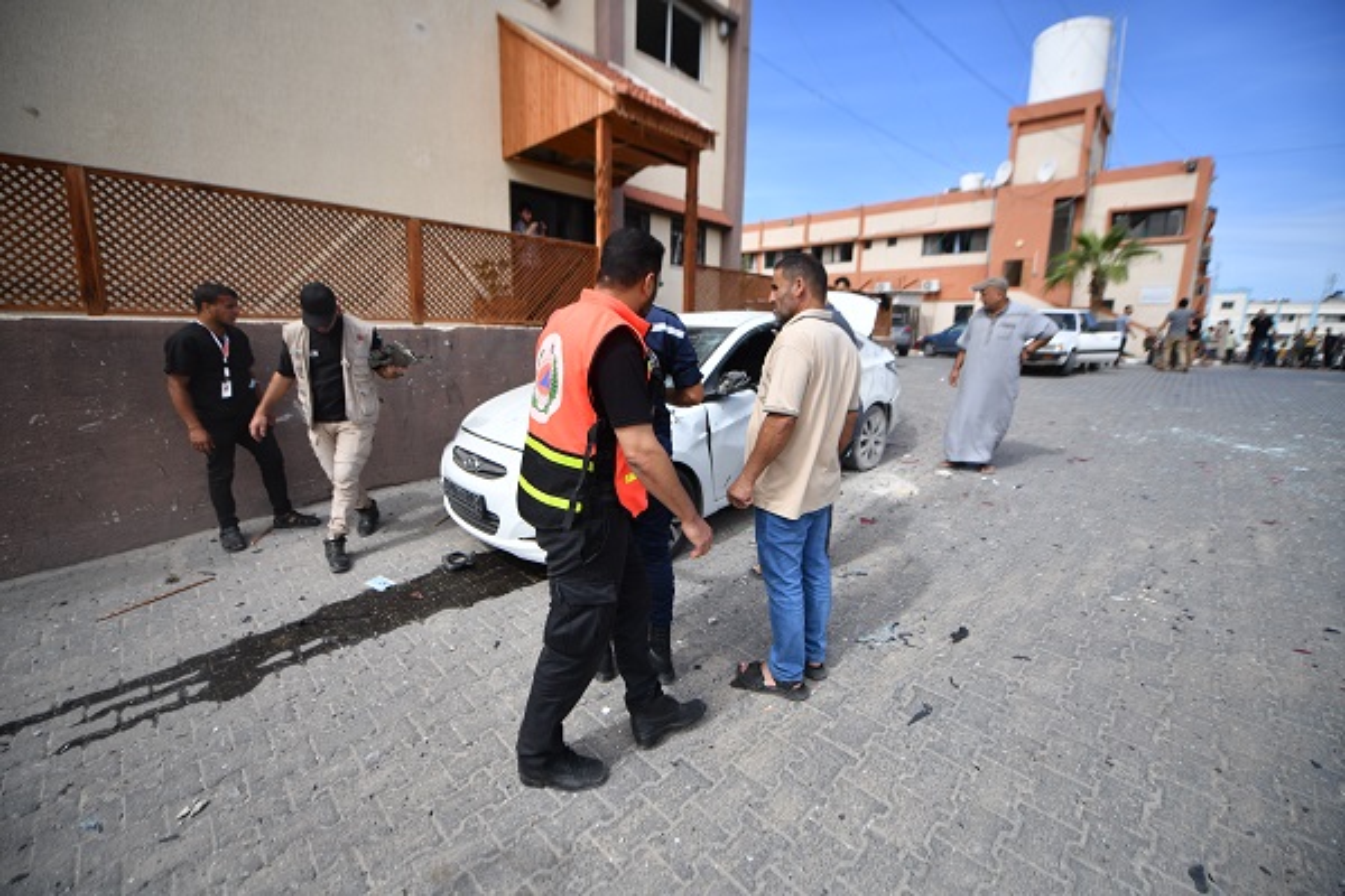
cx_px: 672
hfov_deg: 104.3
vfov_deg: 81.2
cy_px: 448
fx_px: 523
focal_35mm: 14
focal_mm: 14
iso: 400
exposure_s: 1/8000
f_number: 2.8
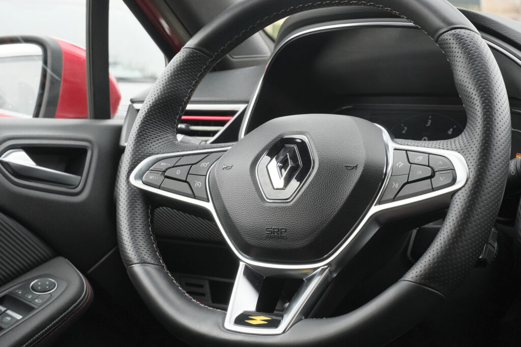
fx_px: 984
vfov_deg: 20.0
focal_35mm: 68
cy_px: 174
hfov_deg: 29.7
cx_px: 260
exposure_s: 1/160
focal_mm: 45
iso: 2000
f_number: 8
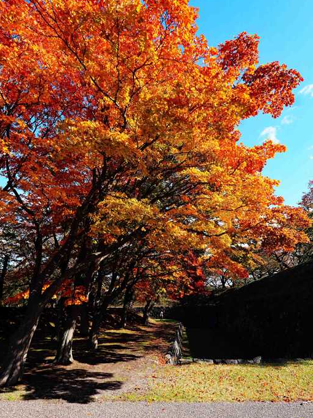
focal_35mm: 17
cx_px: 162
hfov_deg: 74.7
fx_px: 205
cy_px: 179
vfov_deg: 90.4
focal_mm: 10
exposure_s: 1/200
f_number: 8
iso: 200
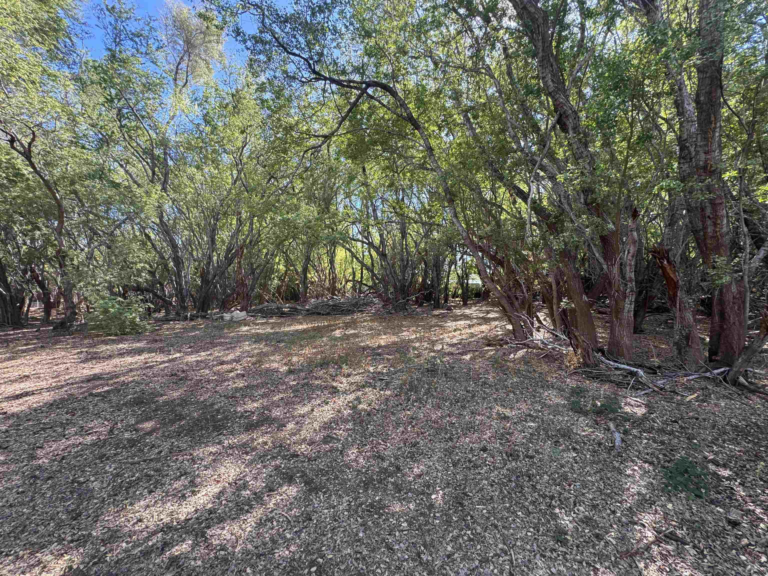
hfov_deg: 102.1
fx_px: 311
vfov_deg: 85.7
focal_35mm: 14
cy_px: 288
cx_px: 384
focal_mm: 2.22
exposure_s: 1/149
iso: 40
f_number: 2.2
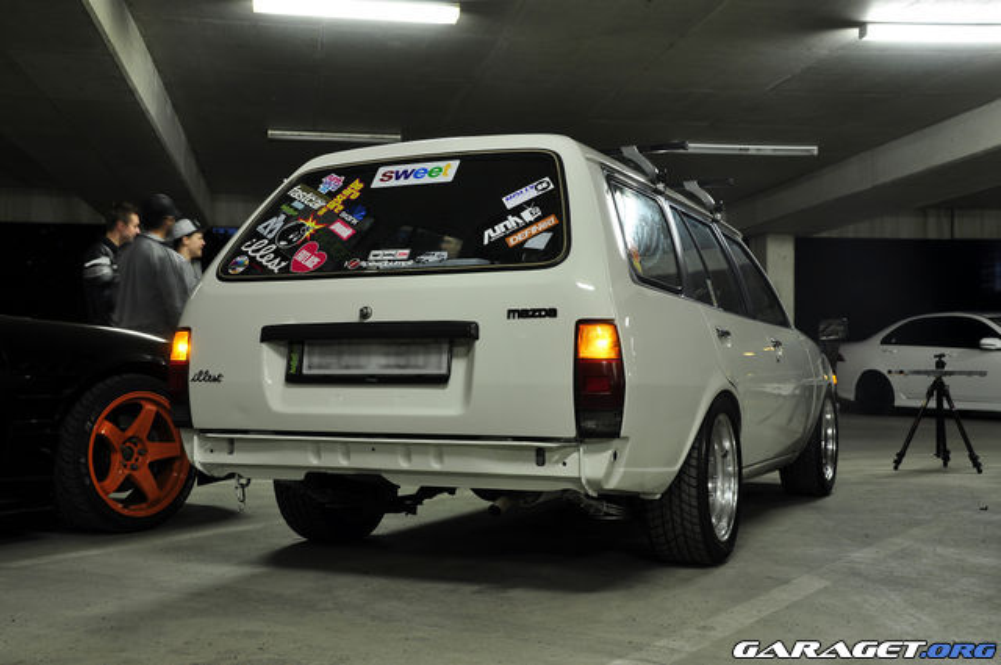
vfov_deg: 32.9
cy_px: 332
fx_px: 1125
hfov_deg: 48.0
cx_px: 500
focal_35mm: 40
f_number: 9
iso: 200
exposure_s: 1.3
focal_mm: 27
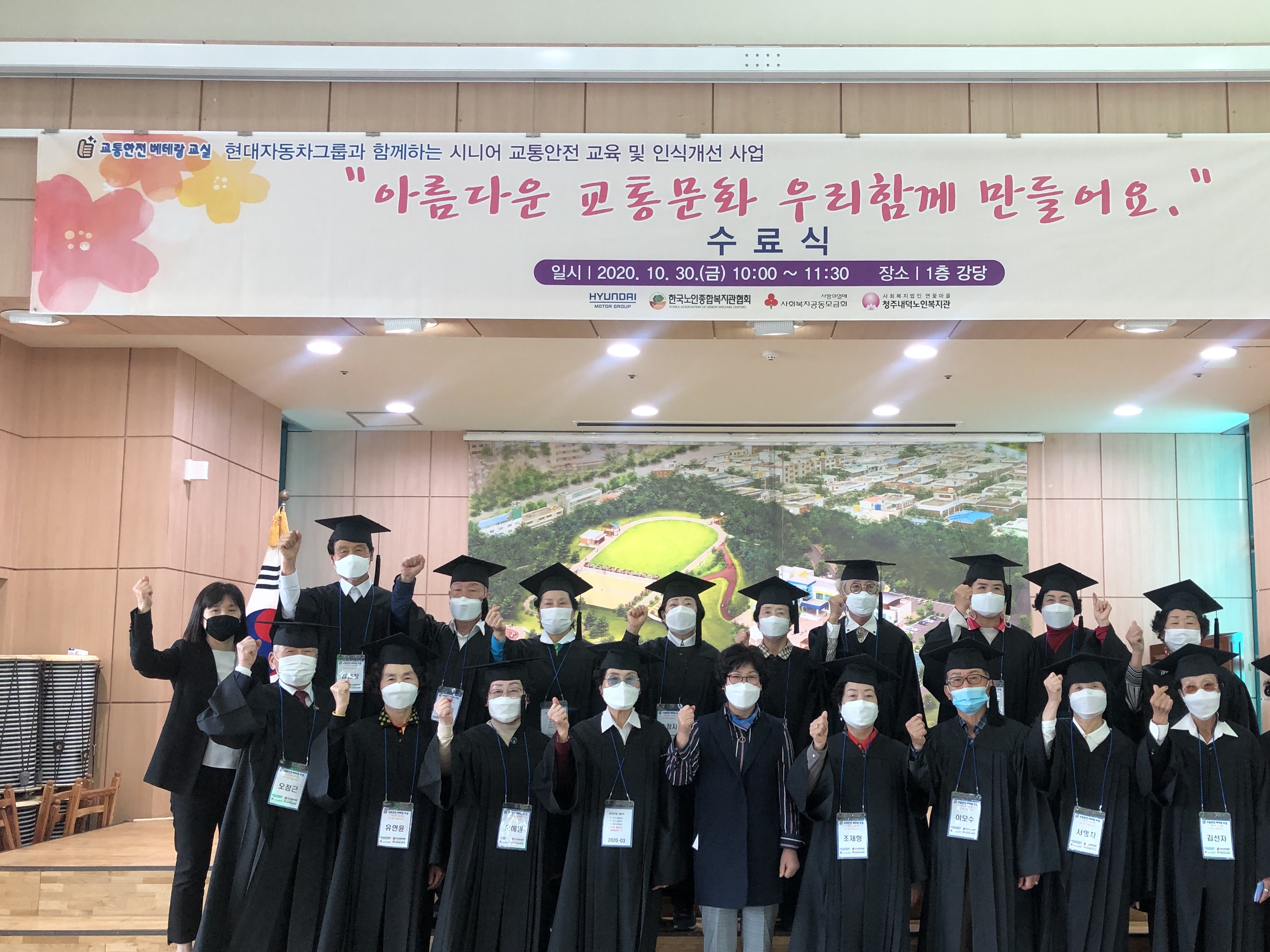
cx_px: 758
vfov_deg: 41.7
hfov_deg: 53.6
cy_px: 547
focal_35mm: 34
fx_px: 1247
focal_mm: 3.99
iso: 25
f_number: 1.8
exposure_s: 1/40
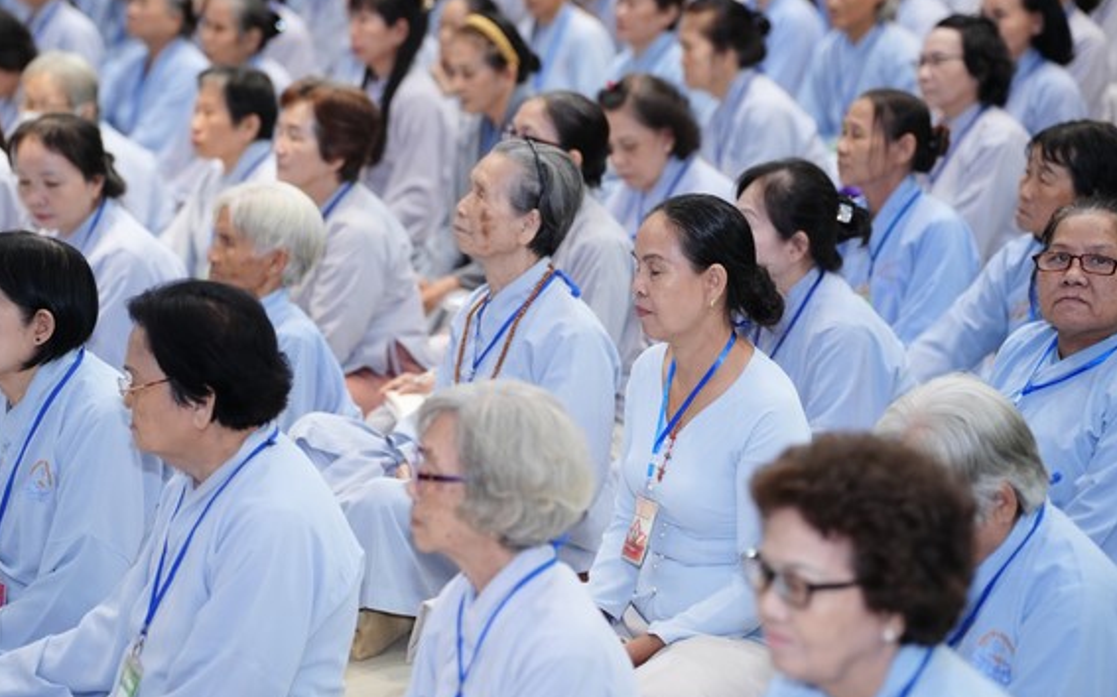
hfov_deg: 18.8
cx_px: 500
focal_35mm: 111
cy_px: 286
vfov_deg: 11.8
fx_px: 3378
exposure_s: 1/200
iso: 2500
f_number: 2.8
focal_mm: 95
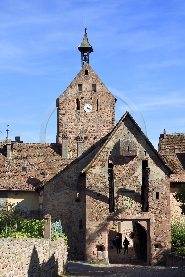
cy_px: 138
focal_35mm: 65
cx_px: 92
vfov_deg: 31.0
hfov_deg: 20.9
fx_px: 501
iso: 200
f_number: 14
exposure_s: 1/200
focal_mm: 65
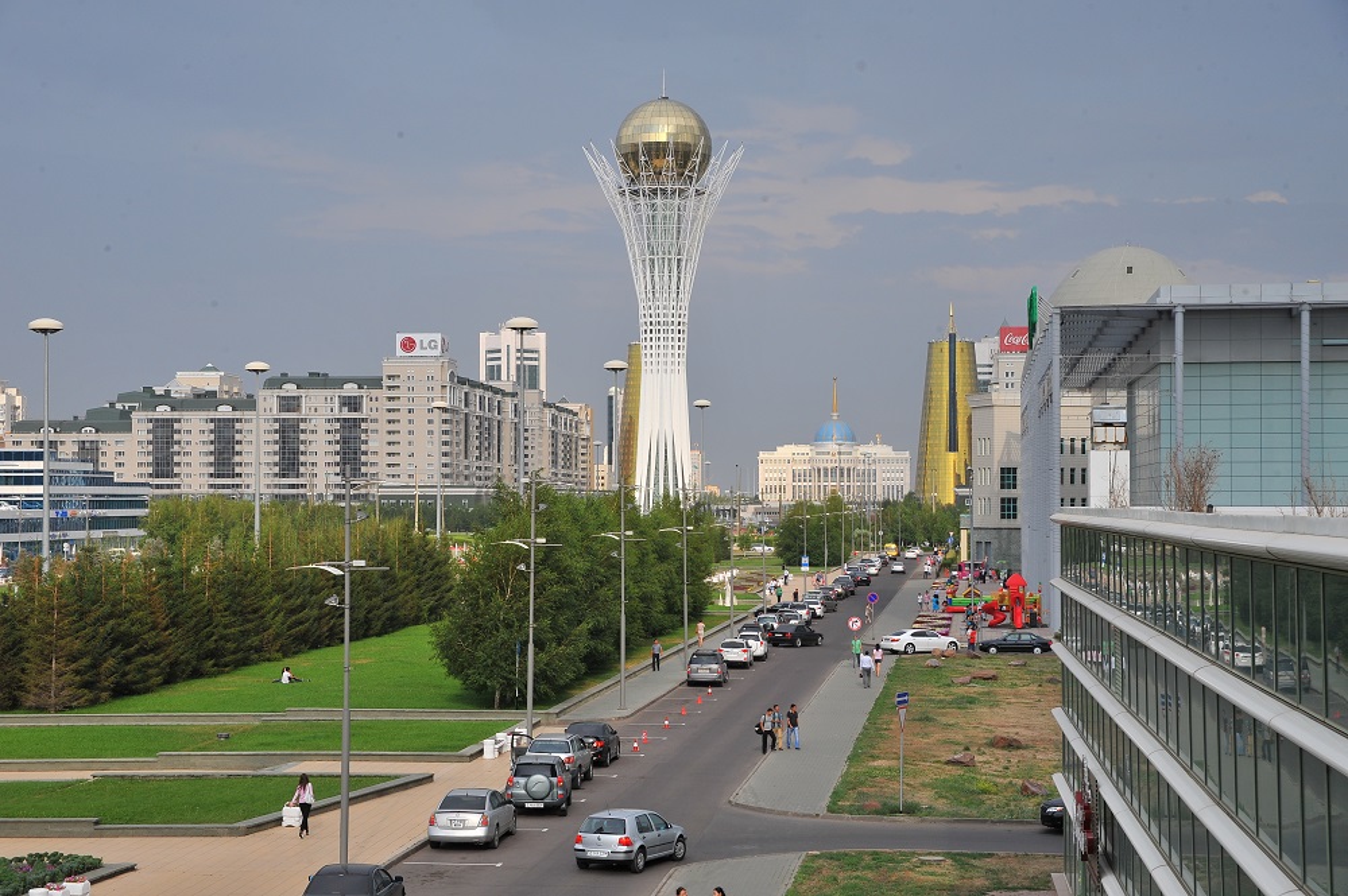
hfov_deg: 28.9
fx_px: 2619
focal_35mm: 70
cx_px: 674
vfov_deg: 19.4
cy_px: 448
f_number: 13
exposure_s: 1/640
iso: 400
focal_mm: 70
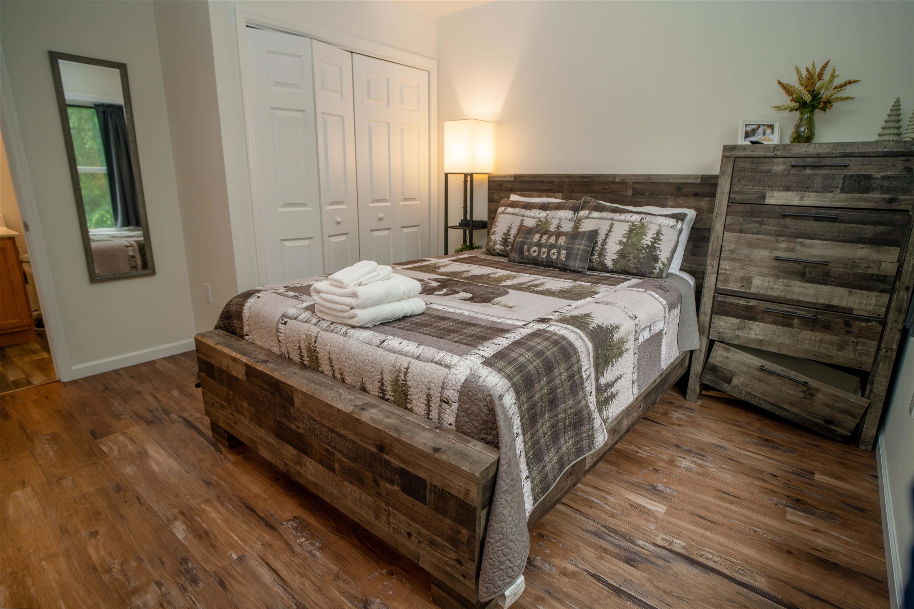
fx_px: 457
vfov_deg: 67.4
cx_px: 457
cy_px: 304
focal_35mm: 18
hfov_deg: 90.0
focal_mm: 18
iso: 500
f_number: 3.5
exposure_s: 1/160
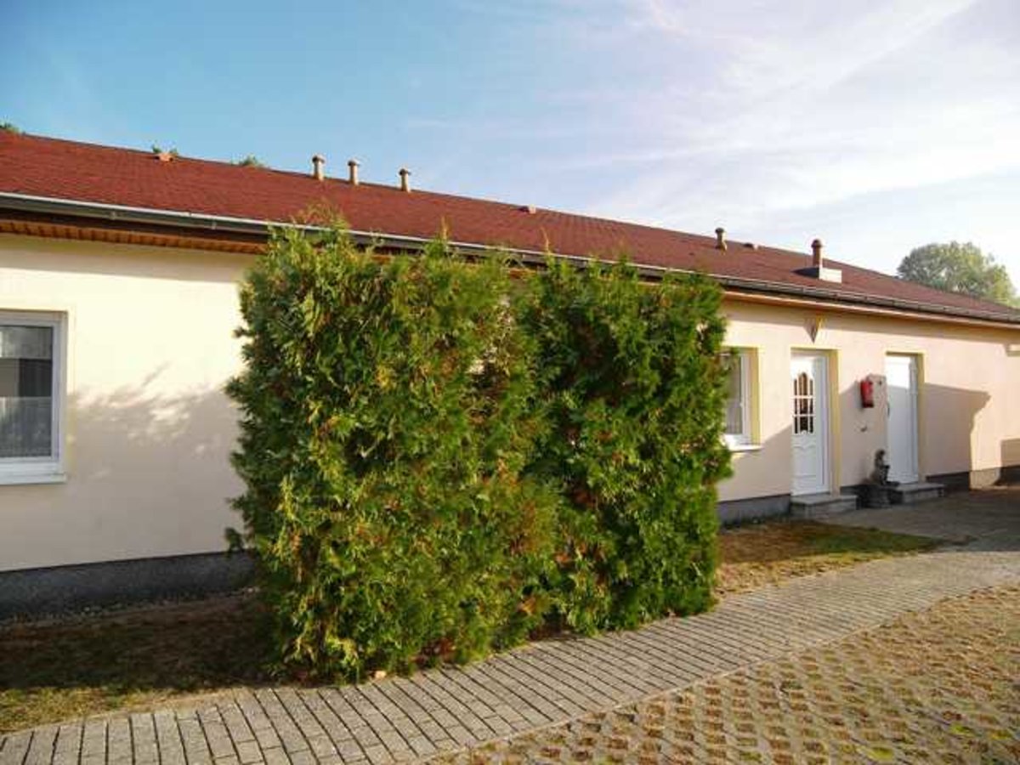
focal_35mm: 24
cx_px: 510
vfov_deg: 56.8
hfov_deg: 71.6
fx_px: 707
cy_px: 382
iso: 50
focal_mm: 5
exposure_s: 1/500
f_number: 2.8
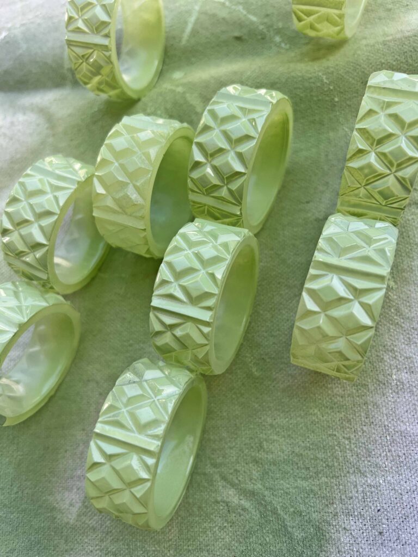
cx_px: 209
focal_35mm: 26
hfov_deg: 53.1
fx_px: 419
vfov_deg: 67.3
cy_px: 278
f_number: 1.5
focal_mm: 5.7
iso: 50
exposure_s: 1/728
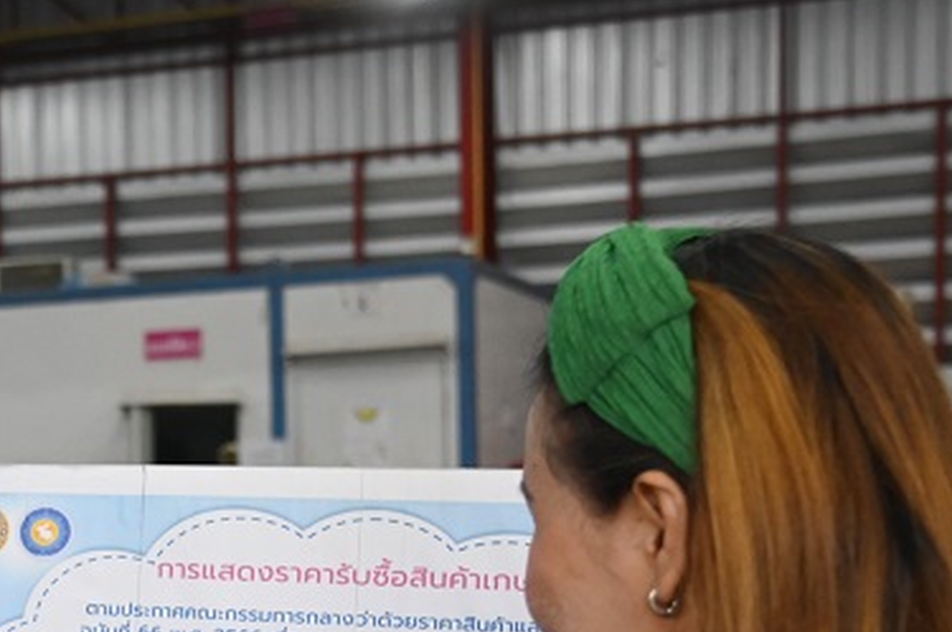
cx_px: -169
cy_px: 623
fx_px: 2456
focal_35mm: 93
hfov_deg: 20.6
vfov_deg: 14.4
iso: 3600
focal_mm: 32
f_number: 4
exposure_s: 1/320
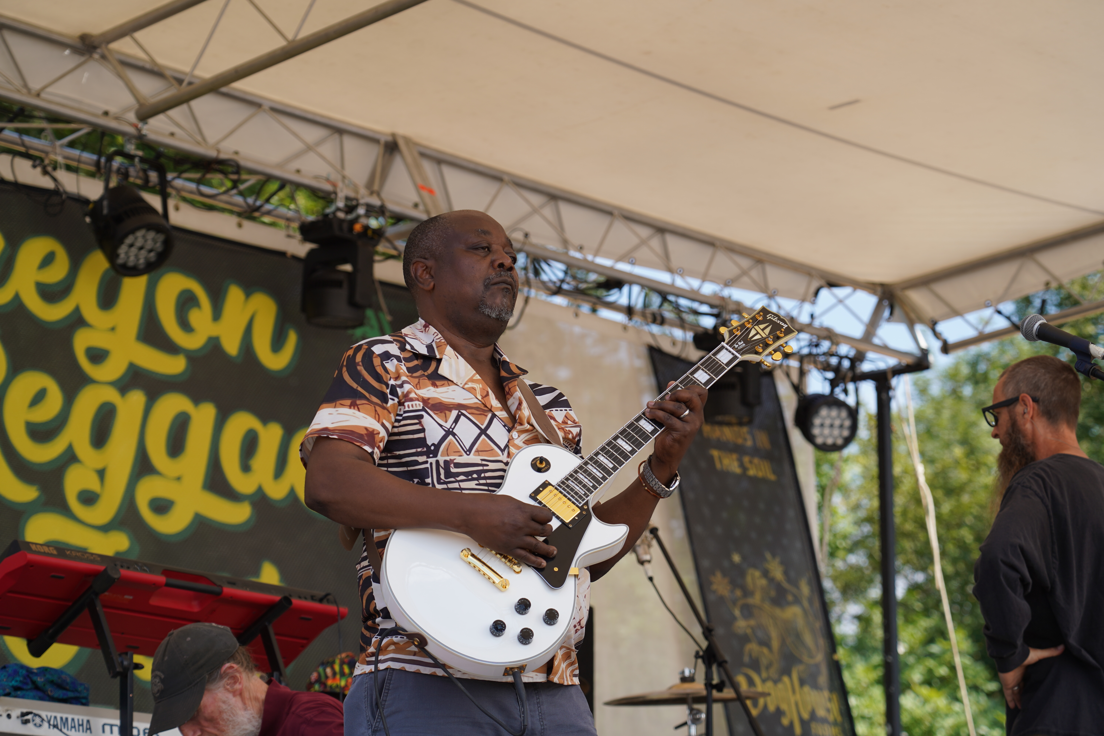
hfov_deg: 19.5
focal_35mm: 105
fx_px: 3220
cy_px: 368
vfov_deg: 13.0
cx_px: 552
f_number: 5
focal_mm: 105
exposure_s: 1/250
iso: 100
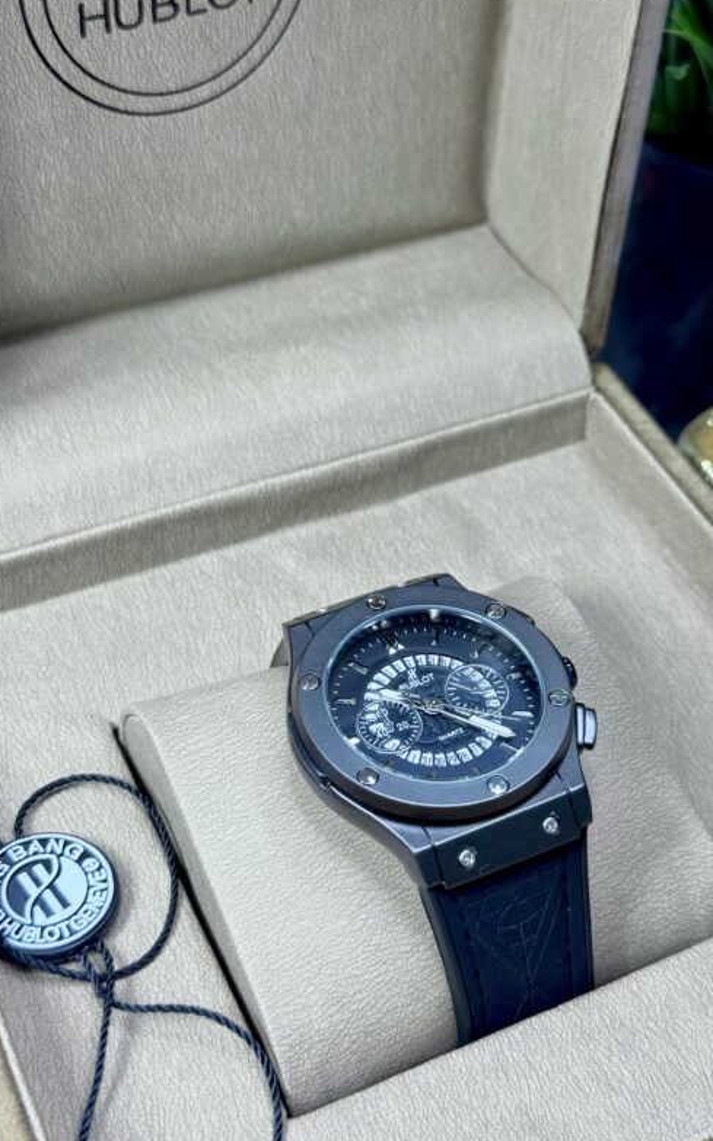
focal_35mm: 52
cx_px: 427
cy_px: 573
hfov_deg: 24.8
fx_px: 1618
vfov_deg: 38.9
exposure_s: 1/89
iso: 100
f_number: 1.78
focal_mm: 6.76
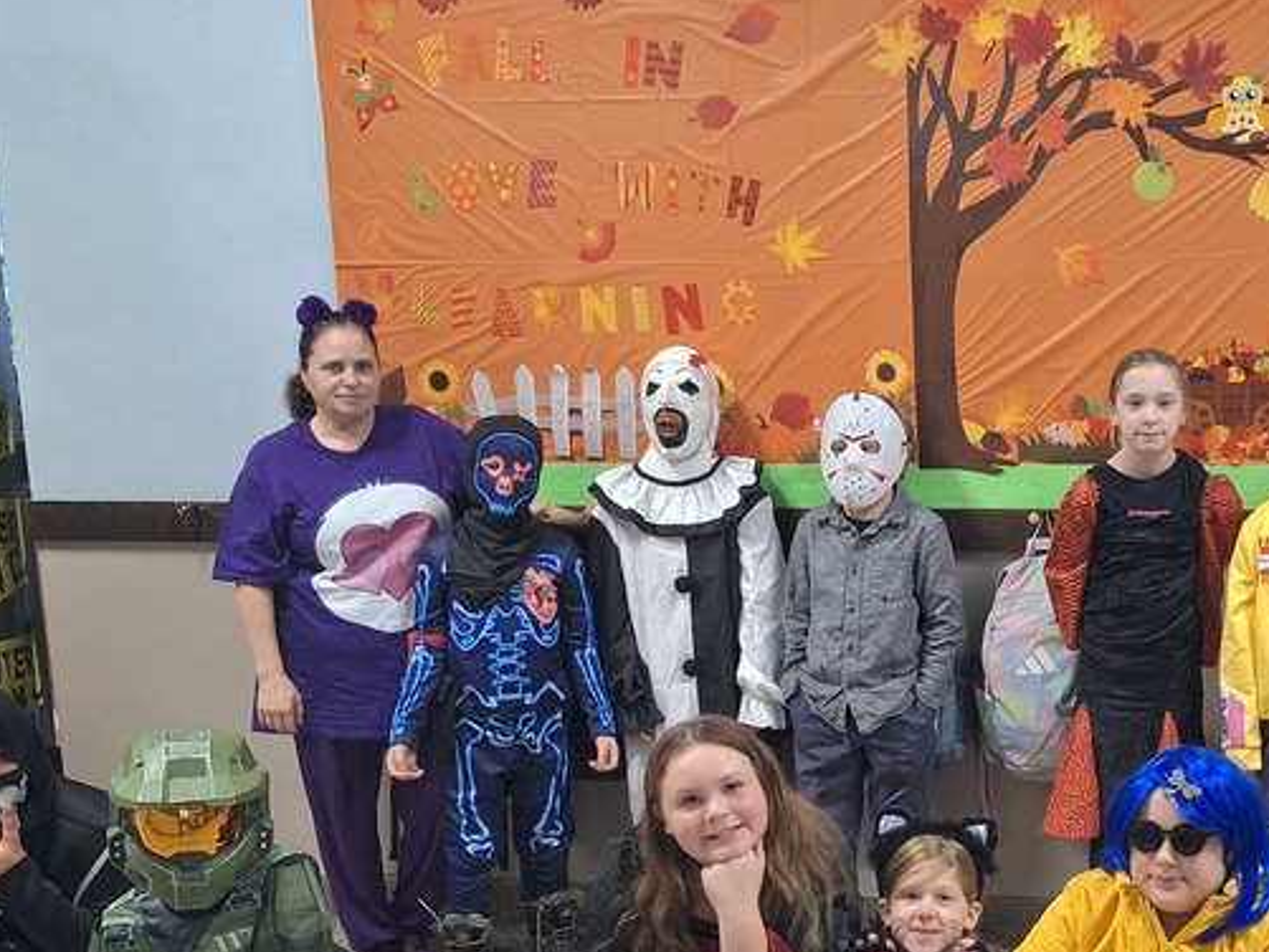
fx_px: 1723
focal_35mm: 47
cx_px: 1044
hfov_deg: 38.6
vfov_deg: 30.6
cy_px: 668
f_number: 1.8
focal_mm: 5.54
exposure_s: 1/30
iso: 320
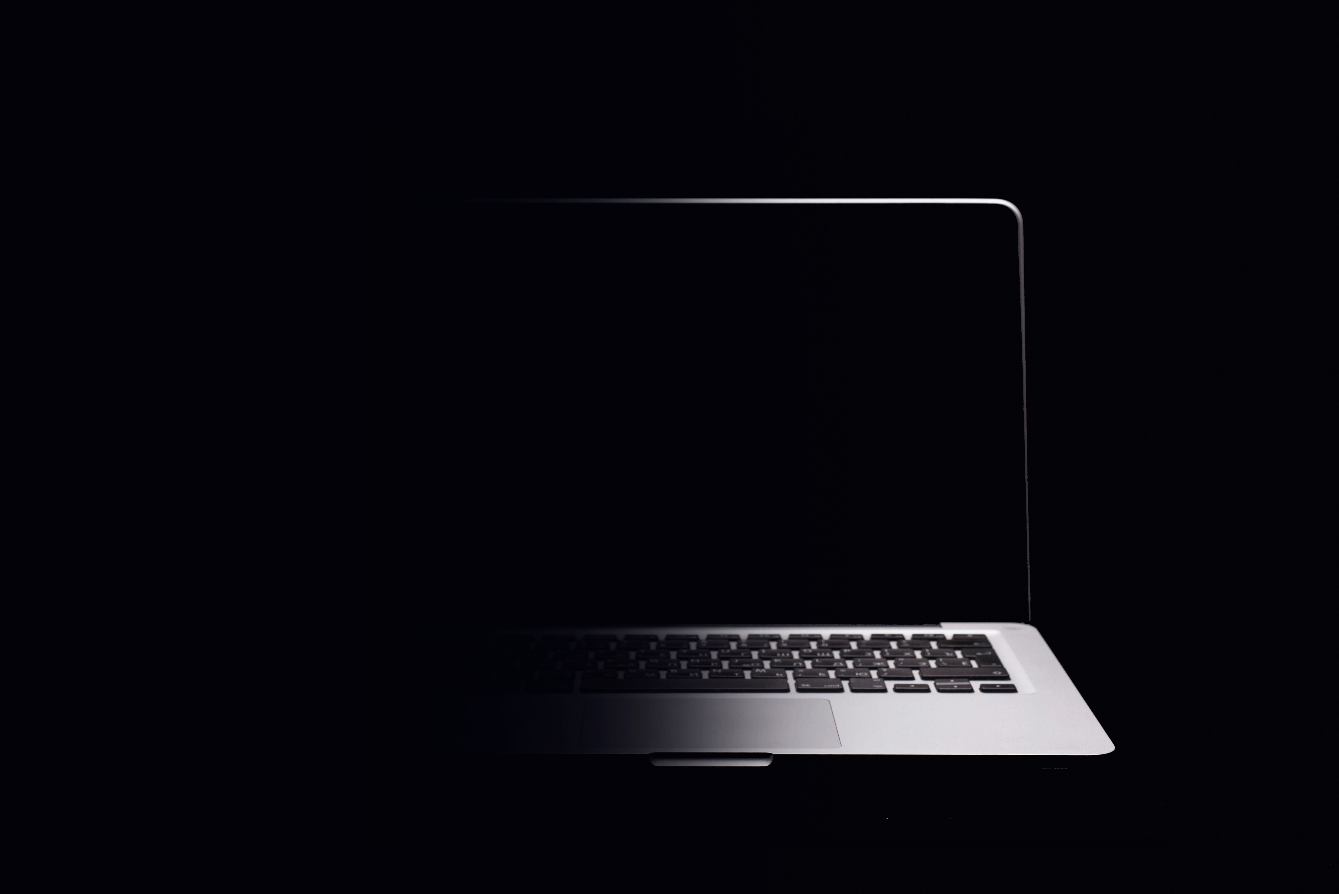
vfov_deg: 22.6
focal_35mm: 60
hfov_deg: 33.4
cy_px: 447
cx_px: 670
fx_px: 2232
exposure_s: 1/125
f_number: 13
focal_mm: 60
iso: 100
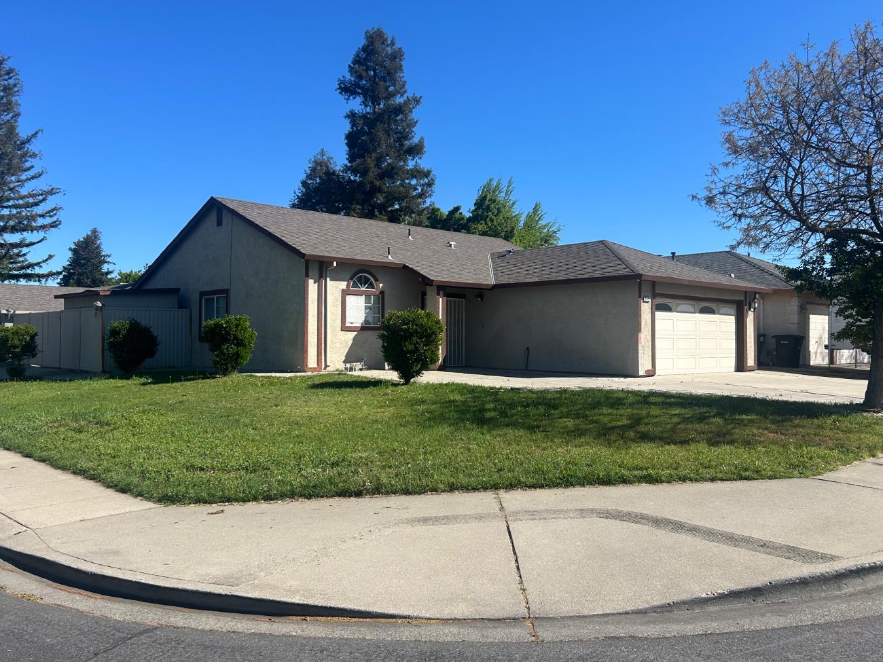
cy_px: 323
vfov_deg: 46.8
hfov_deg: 60.0
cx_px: 449
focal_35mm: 30
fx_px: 765
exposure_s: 1/3831
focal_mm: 5.7
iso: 50
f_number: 1.5
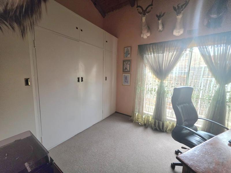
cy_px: 86
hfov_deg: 106.2
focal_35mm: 13
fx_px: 87
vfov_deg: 89.9
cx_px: 116
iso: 500
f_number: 1.9
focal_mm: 2.2
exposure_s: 1/370
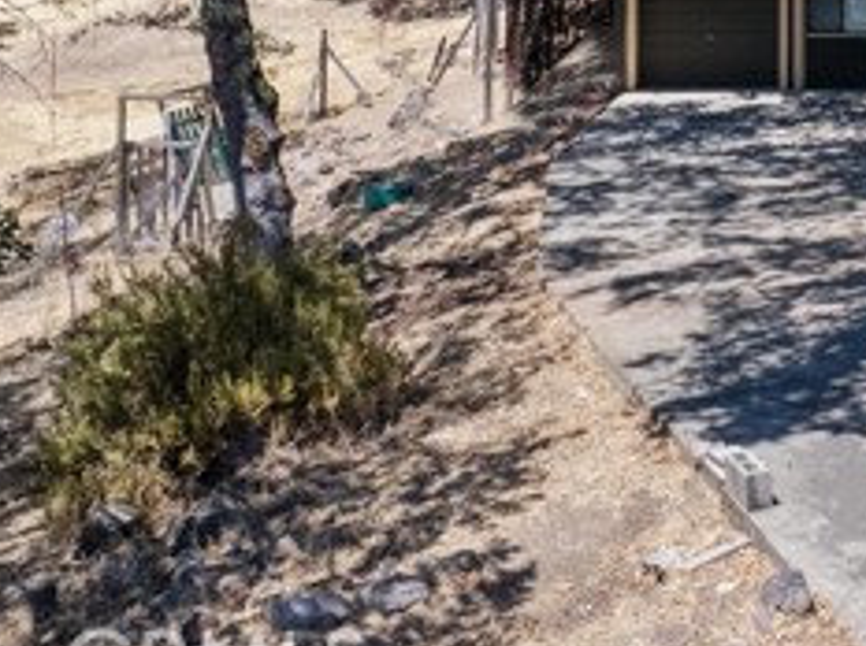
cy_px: -173
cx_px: 833
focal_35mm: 66
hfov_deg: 28.0
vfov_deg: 20.4
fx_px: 1649
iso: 100
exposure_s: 1/30
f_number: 3.5
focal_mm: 12.29
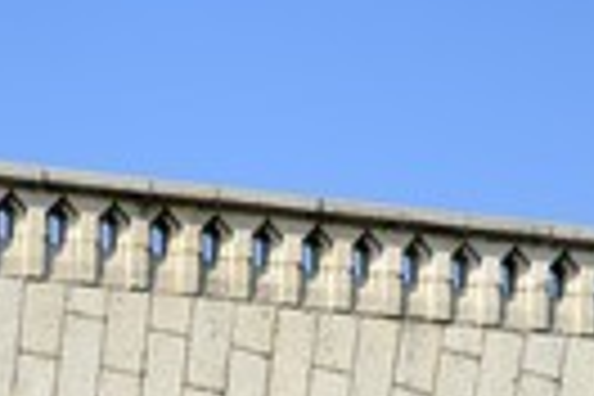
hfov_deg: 14.3
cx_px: -302
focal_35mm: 134
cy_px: 495
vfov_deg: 10.1
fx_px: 2211
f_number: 7.1
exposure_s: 1/320
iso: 100
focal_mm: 42
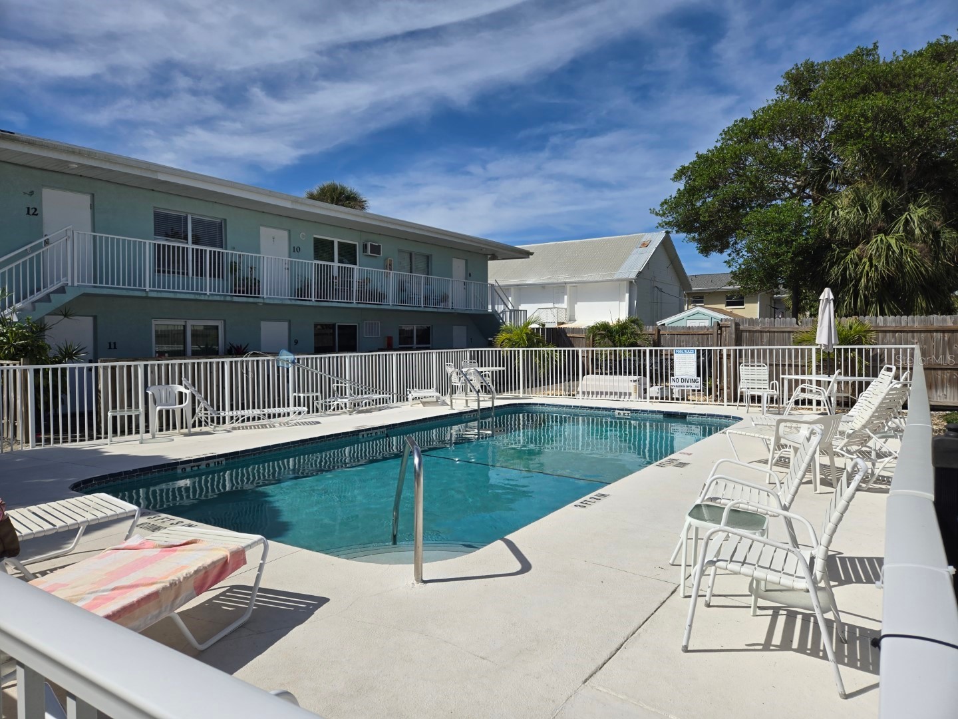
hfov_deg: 73.9
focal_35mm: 23
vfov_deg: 58.9
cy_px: 360
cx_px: 479
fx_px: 637
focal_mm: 5.4
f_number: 1.8
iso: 25
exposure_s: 1/3956
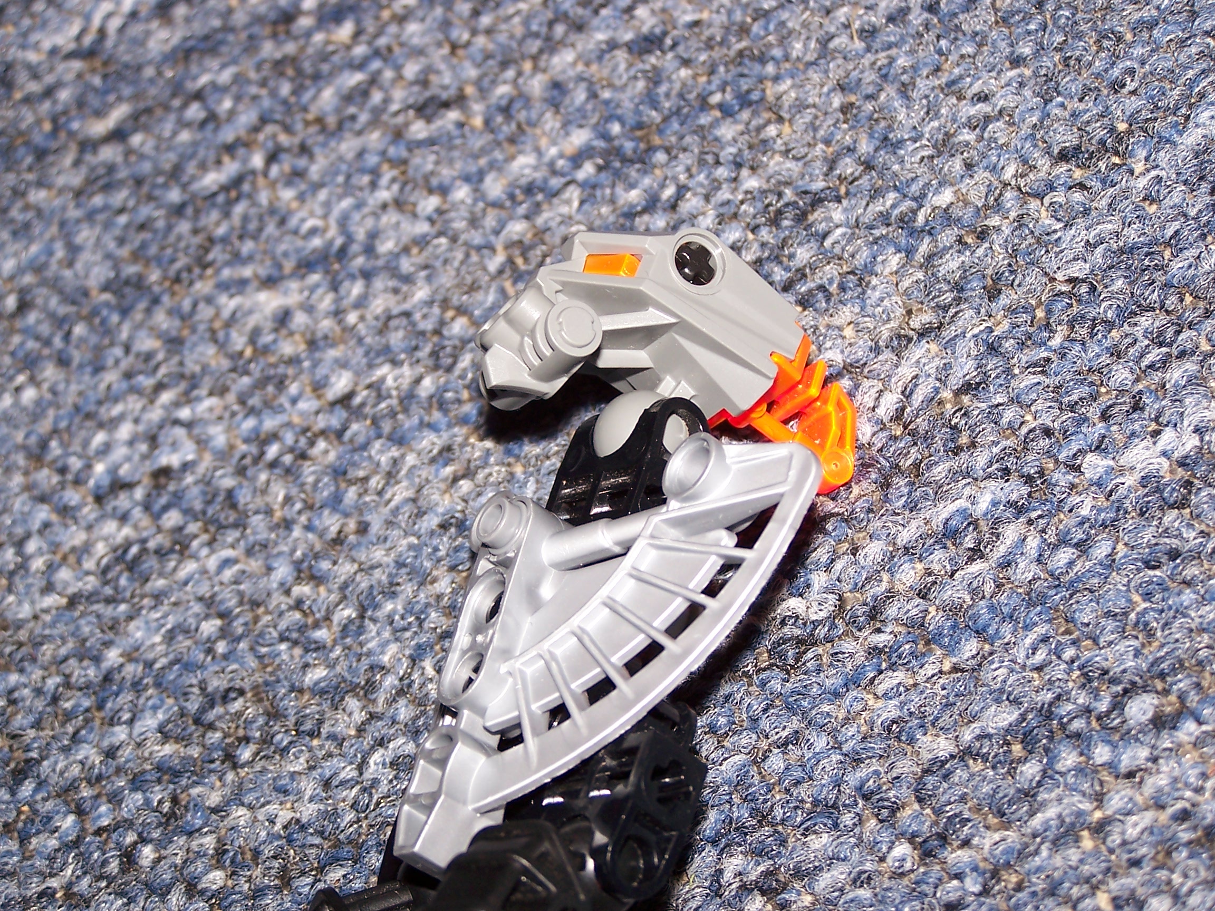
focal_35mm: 94
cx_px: 608
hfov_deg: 20.9
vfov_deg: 15.7
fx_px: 3299
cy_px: 456
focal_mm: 15.6
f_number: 3.2
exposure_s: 1/90
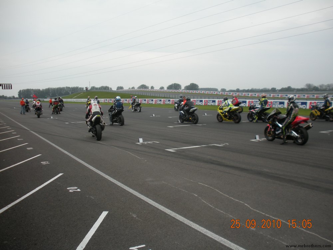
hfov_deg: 52.6
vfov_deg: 40.7
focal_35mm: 35
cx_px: 166
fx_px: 337
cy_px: 125
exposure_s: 1/111
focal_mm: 6.3
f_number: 3.5
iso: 64
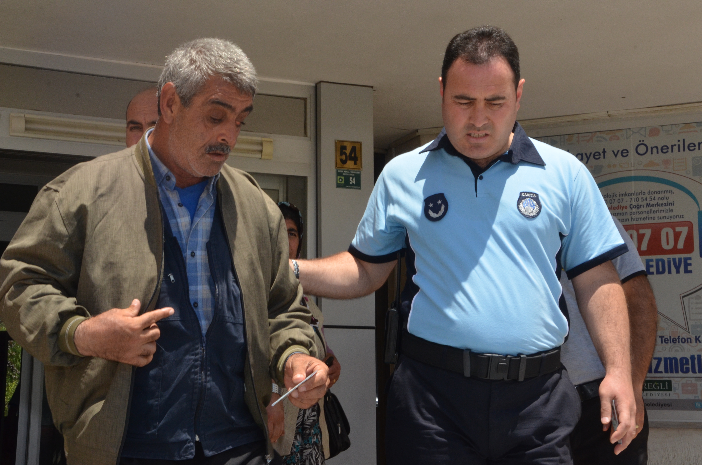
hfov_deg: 32.0
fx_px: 1226
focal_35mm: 63
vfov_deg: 21.5
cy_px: 232
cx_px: 351
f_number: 20
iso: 800
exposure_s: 1/250
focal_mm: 42
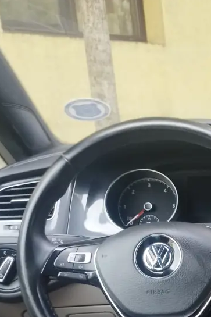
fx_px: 581
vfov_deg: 28.7
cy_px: 312
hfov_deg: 16.8
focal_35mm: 66
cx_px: 387
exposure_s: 1/50
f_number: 1.89
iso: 90
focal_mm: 5.89
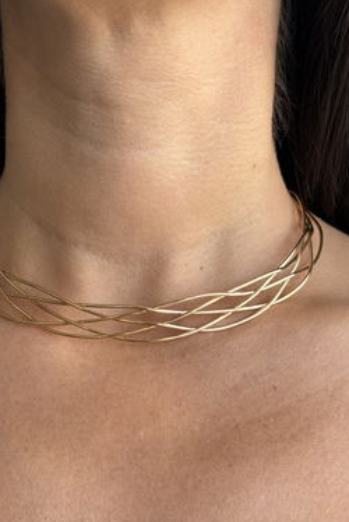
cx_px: 77
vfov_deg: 26.3
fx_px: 1118
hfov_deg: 17.6
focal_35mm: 77
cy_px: 298
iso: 50
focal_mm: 5.96
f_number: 1.6
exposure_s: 1/121
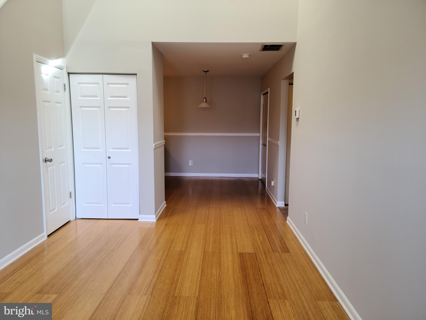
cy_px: 160
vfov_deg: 49.7
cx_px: 213
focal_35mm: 28
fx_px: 345
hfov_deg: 63.4
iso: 160
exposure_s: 1/39
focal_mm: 5.9
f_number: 2
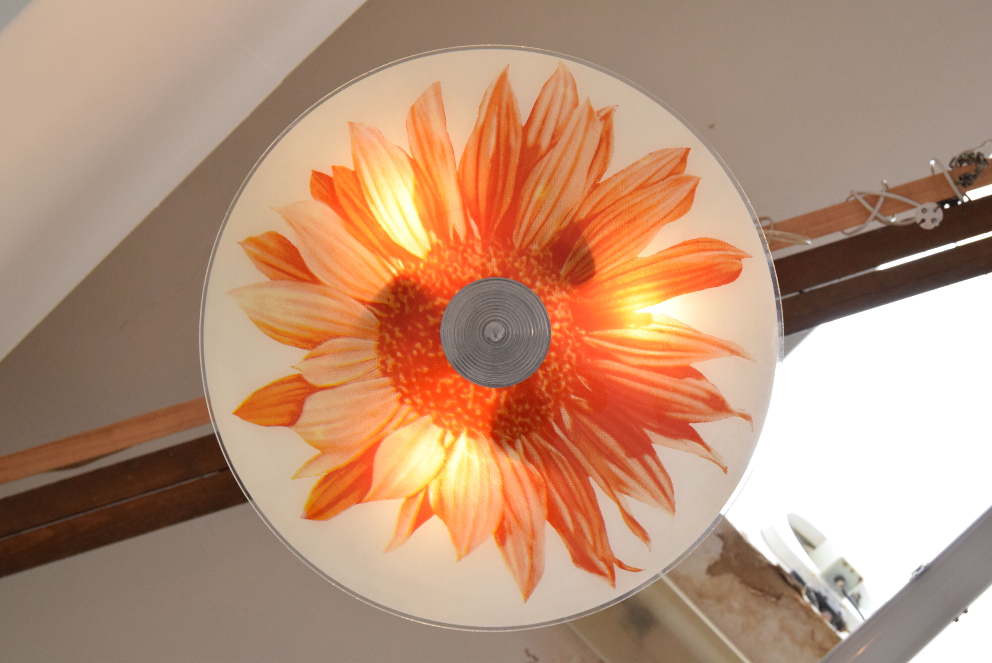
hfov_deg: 35.0
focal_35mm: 57
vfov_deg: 23.8
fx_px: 1572
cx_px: 496
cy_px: 332
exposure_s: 1/250
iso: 1600
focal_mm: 38
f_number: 8
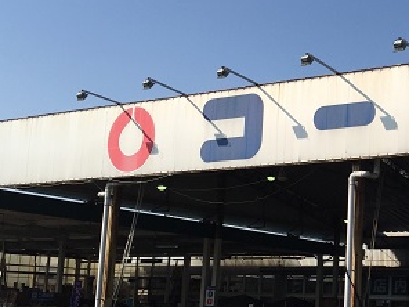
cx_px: 421
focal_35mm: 64
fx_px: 756
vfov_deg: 22.9
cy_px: 181
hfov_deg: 28.2
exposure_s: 1/3597
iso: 32
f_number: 2.2
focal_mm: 4.15
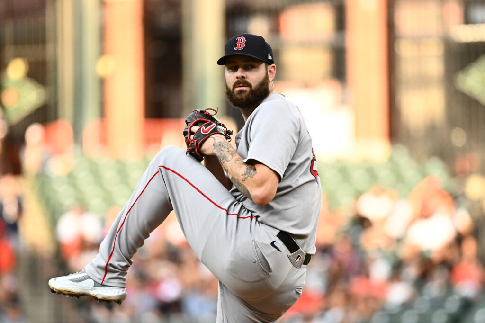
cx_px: 242
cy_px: 162
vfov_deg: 2.3
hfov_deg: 3.4
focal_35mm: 600
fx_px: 8080
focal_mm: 400
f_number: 4
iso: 2500
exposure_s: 1/2500
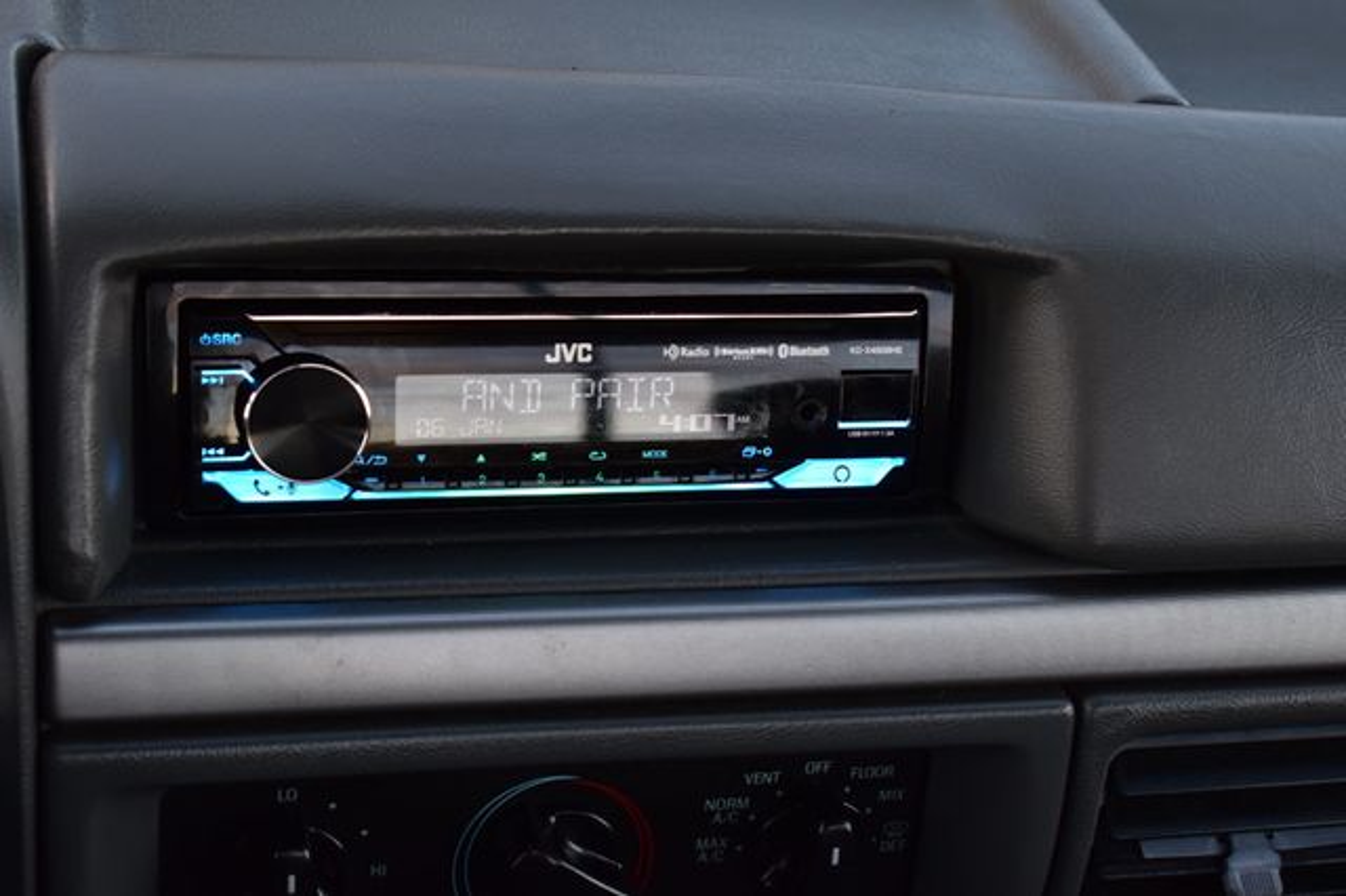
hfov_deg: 31.9
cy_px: 448
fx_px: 2354
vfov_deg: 21.5
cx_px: 673
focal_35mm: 63
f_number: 6.3
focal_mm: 42
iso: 400
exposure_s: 1/20
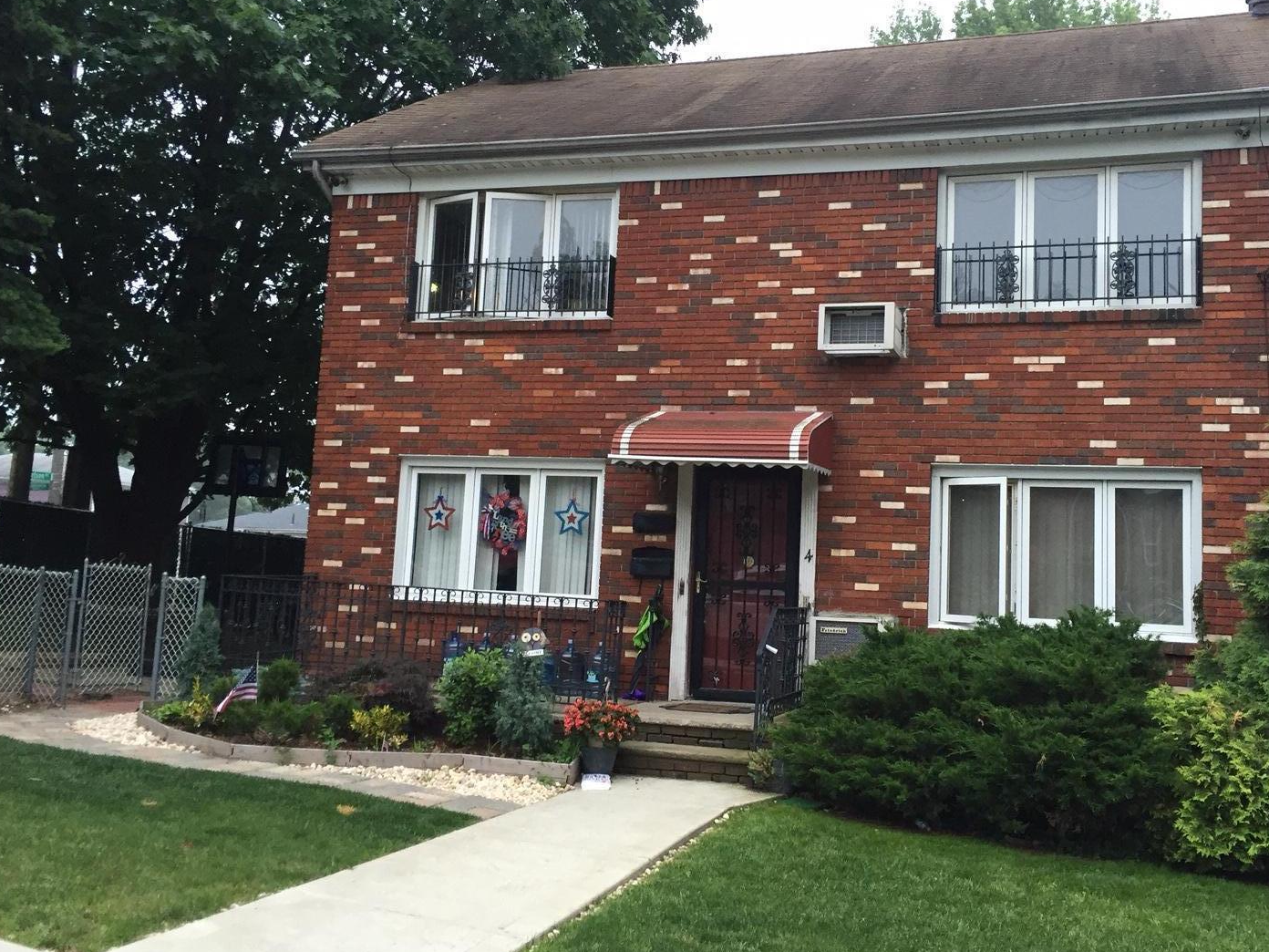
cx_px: 718
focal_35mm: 34
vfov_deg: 41.7
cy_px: 428
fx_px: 1246
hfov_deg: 53.8
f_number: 2.2
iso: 40
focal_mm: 4.15
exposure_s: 1/30
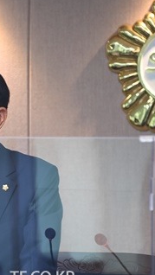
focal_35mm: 422
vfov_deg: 5.1
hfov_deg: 2.9
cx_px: -21
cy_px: 152
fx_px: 3082
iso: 1250
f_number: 4.5
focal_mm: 200
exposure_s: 1/160
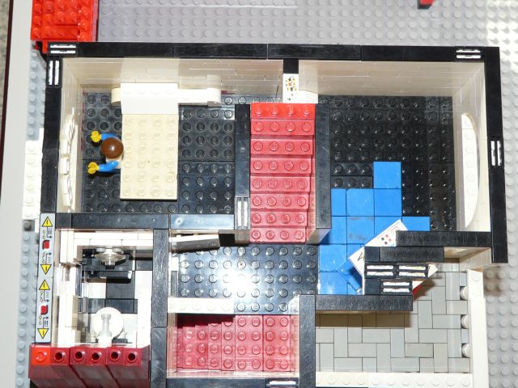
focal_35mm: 56
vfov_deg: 26.1
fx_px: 838
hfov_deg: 34.3
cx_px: 259
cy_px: 194
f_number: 3.2
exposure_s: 1/40
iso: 100
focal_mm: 7.2
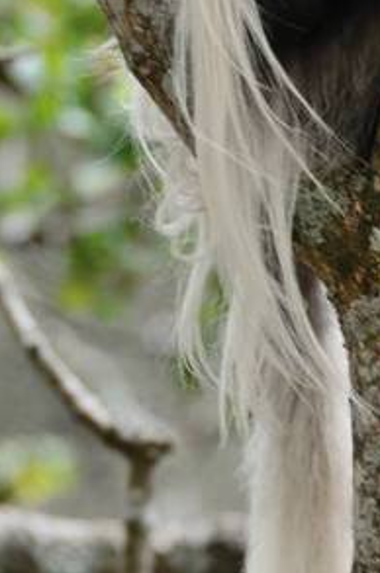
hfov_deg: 1.9
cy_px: 260
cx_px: 420
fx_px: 11390
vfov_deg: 2.9
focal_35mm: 716
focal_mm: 200
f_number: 5.6
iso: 100
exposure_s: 1/60
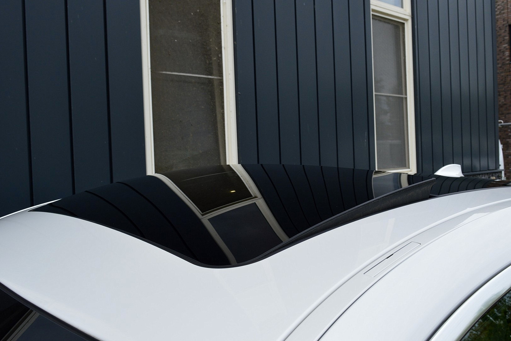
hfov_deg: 57.2
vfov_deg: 40.0
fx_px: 468
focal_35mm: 33
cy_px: 170
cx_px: 256
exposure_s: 1/250
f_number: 10
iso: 400
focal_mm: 22
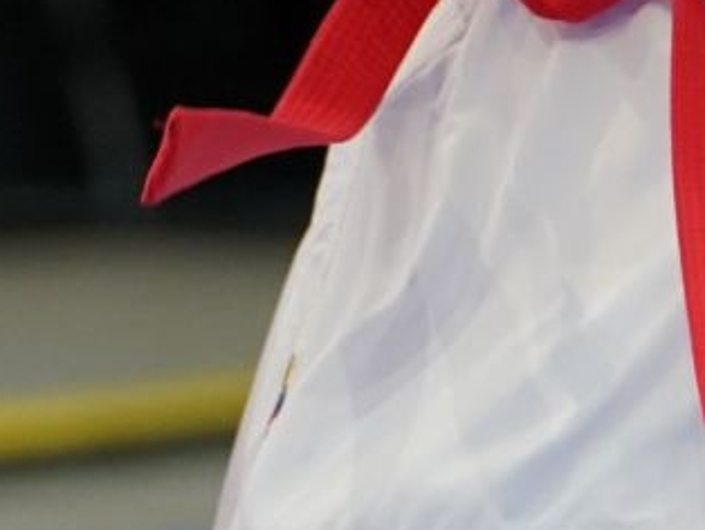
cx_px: 1073
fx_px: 21992
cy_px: -750
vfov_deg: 1.4
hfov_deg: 1.8
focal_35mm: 1079
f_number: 2.8
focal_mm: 131
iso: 1600
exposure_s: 1/1000
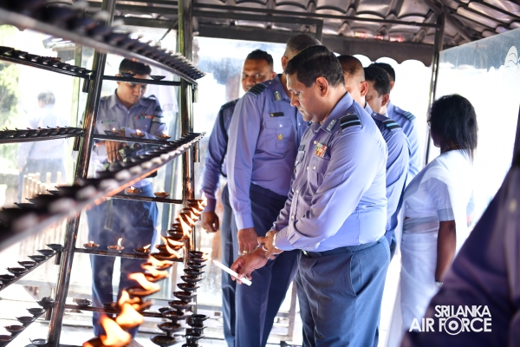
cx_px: 260
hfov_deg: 41.1
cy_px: 174
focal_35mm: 48
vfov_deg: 28.1
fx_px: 693
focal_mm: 48
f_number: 2.8
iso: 500
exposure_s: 1/200
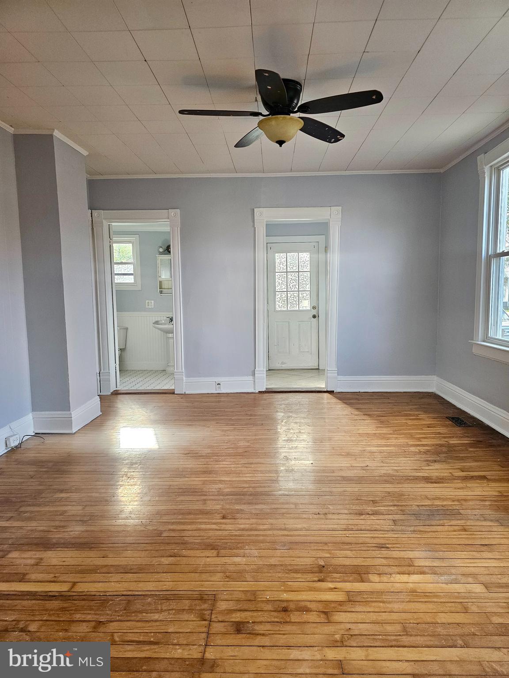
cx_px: 254
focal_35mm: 23
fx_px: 451
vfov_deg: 73.9
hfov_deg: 58.9
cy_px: 339
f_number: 1.7
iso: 250
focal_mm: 6.3
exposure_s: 1/207
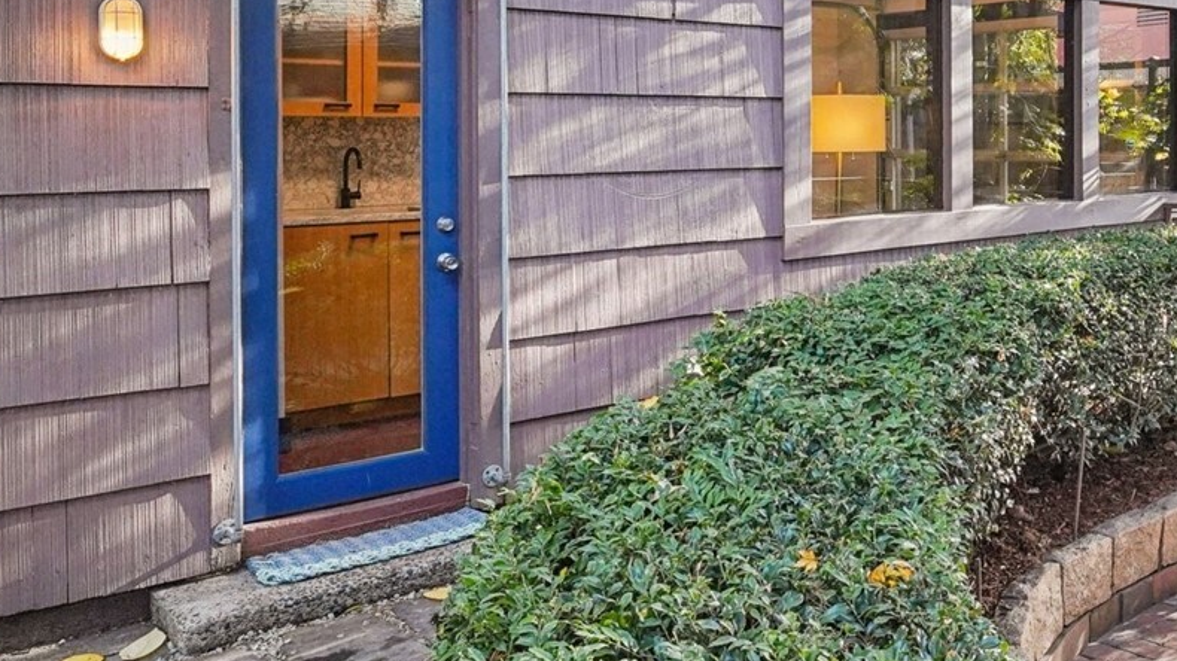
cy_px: 178
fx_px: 1123
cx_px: 933
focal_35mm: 36
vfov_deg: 32.3
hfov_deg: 52.0
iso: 1600
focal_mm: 16
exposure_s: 1/60
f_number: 8
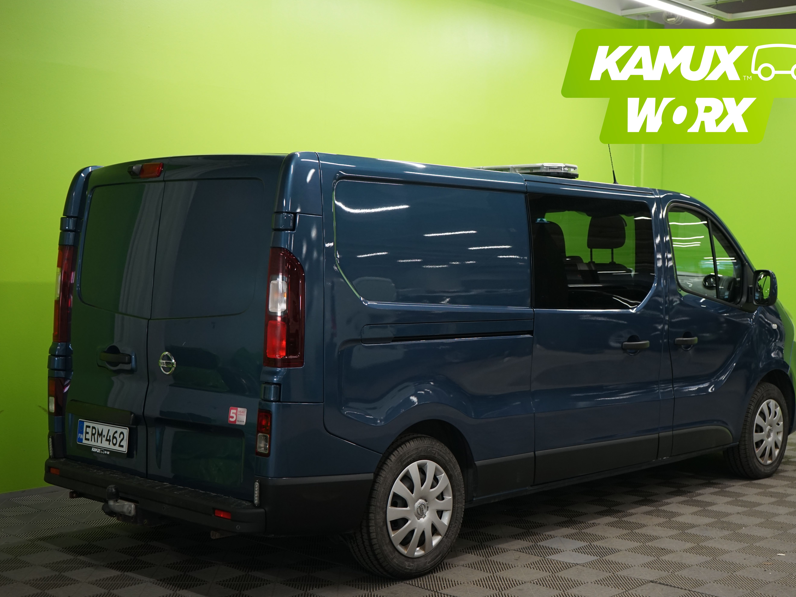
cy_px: 297
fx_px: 1104
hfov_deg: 39.6
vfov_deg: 30.3
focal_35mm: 48
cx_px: 430
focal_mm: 44
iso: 800
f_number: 5.6
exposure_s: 1/50
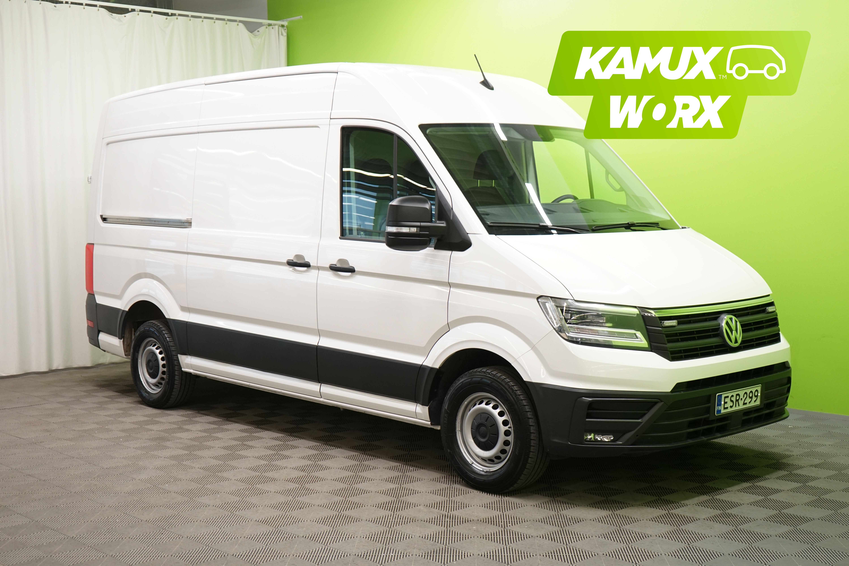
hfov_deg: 42.7
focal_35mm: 46
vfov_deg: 29.2
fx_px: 1085
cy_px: 283
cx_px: 424
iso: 800
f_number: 4.5
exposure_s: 1/50
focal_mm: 46
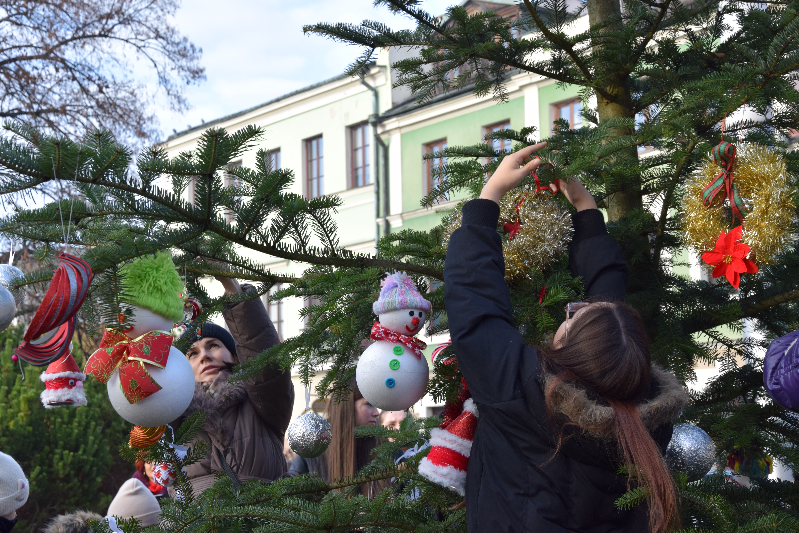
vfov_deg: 20.2
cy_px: 266
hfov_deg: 29.9
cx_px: 400
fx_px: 1498
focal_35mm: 68
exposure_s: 1/200
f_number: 8
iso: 400
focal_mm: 45
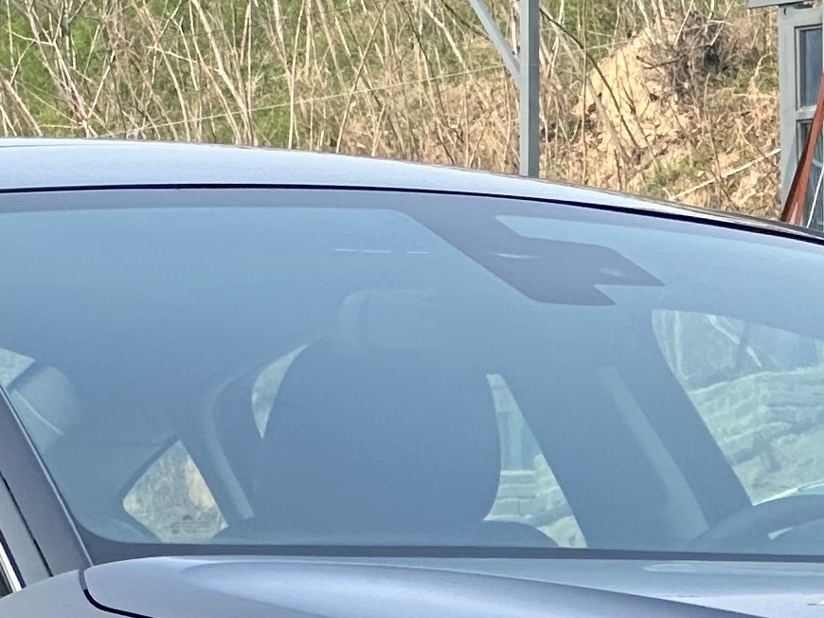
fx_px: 8496
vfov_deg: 4.2
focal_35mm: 357
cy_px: 554
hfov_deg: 5.6
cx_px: 511
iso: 32
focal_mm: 9
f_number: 2.8
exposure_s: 1/401
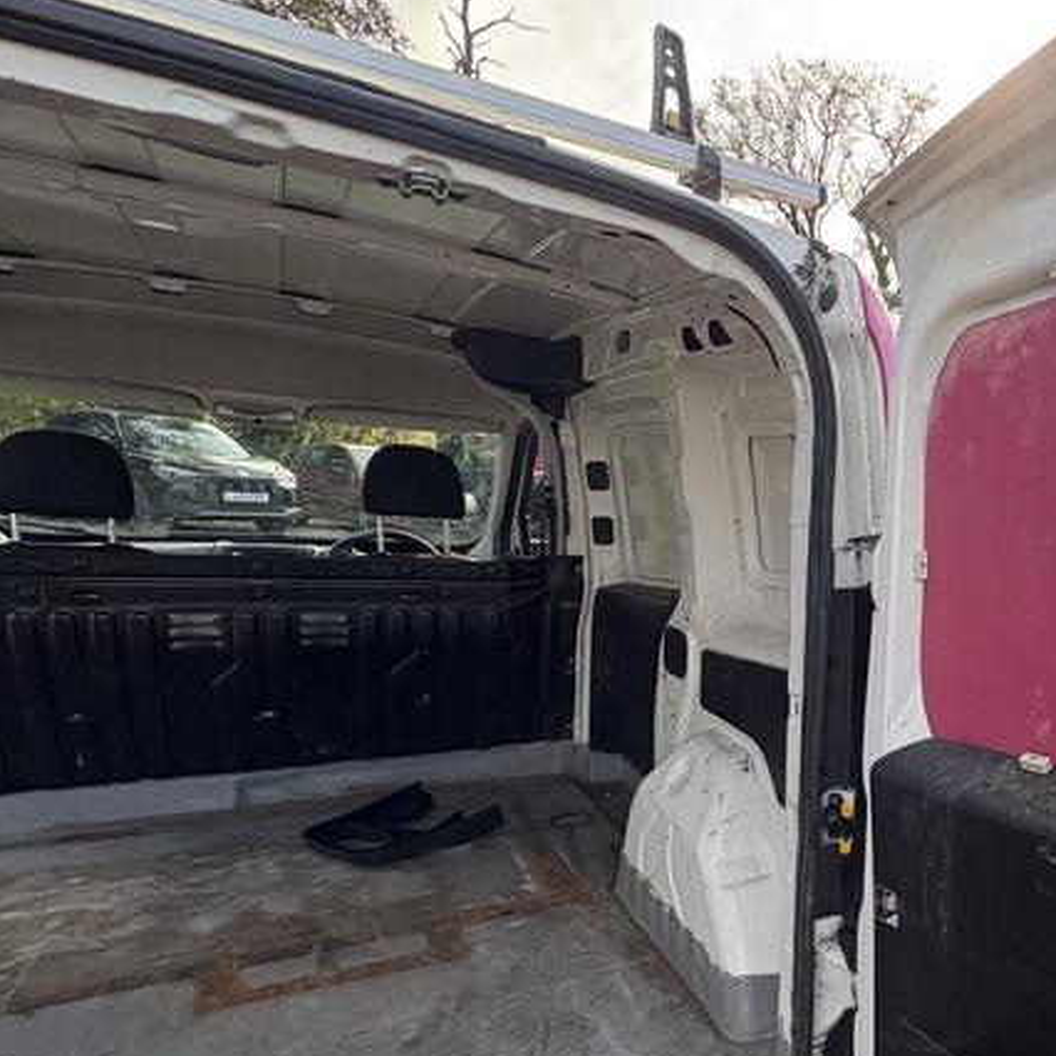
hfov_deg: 53.5
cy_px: 654
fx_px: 897
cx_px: 947
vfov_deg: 60.2
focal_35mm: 26
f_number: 2.2
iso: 50
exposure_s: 1/226
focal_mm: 2.22
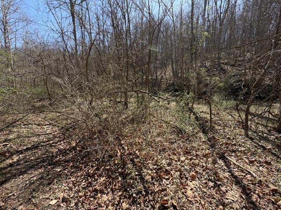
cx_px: 140
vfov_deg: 85.7
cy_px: 105
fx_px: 114
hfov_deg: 102.1
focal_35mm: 14
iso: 50
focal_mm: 2.22
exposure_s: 1/502
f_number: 2.2
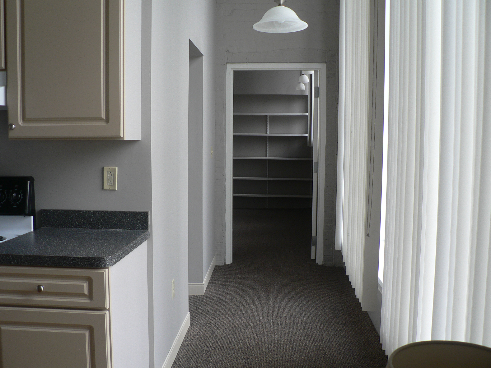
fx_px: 511
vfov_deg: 39.7
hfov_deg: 51.4
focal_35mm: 36
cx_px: 246
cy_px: 184
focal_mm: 6
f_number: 2.8
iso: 80
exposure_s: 1/30
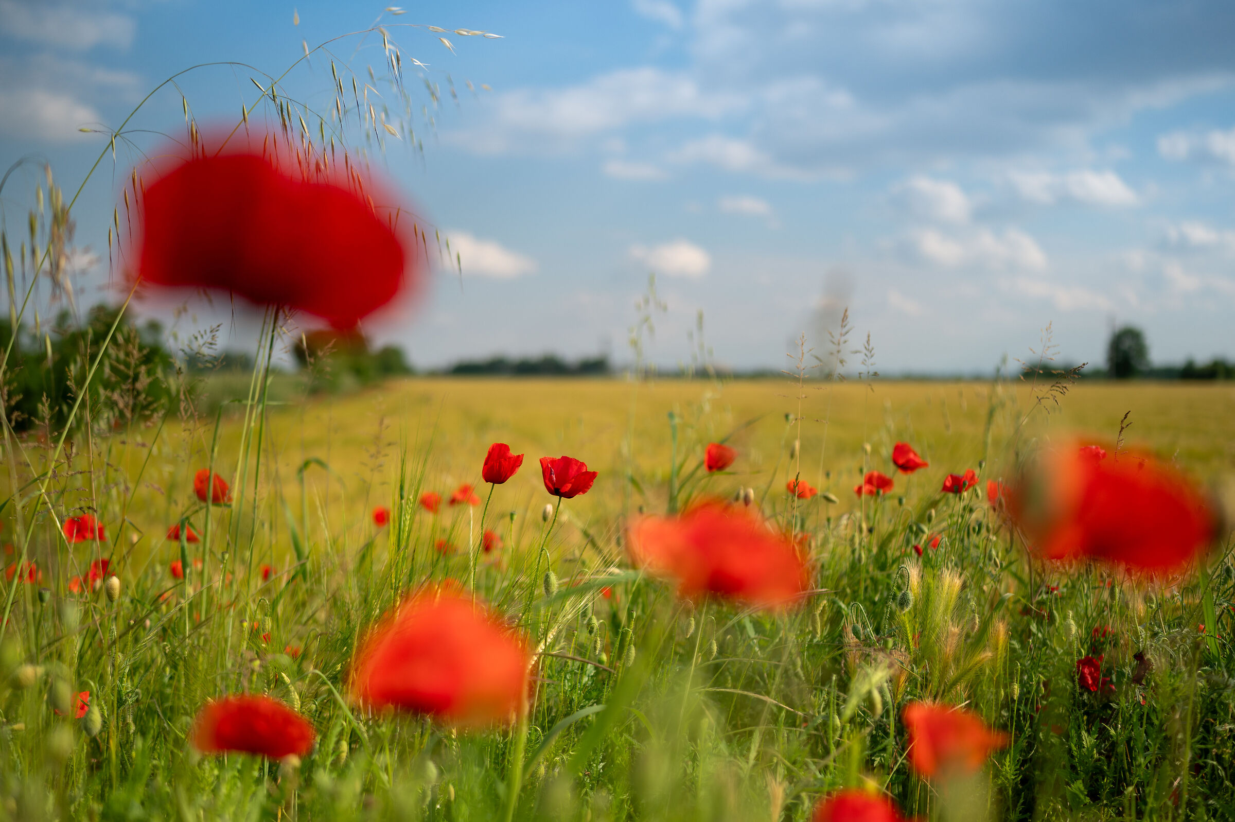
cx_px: 618
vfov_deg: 37.8
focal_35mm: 35
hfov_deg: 54.5
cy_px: 411
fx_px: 1200
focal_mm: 35
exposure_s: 1/8000
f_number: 1.8
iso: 100
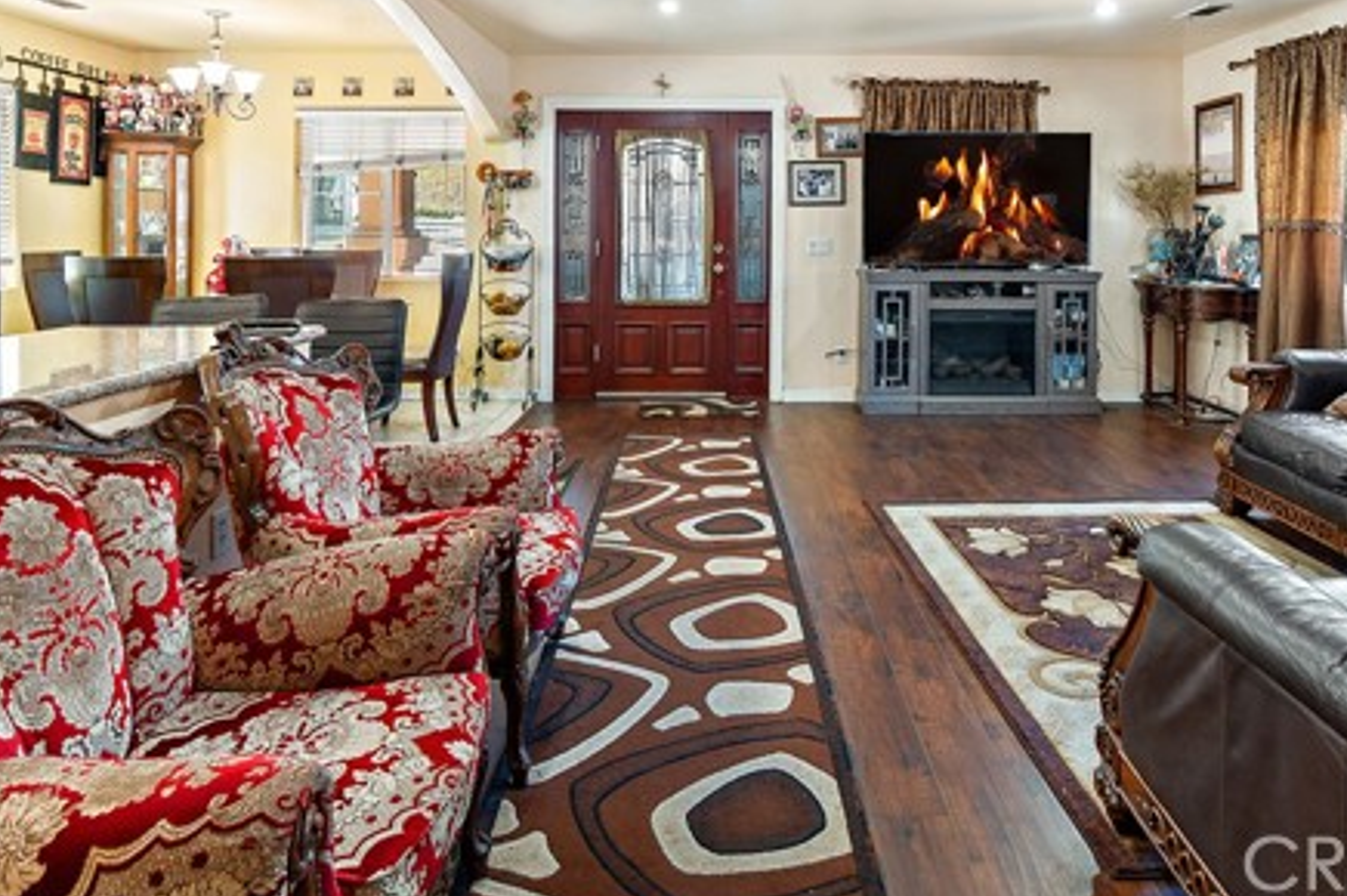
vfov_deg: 55.1
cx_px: 738
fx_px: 823
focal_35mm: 22
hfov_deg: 78.4
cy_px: 250
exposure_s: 1/5
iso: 320
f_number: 4
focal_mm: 10
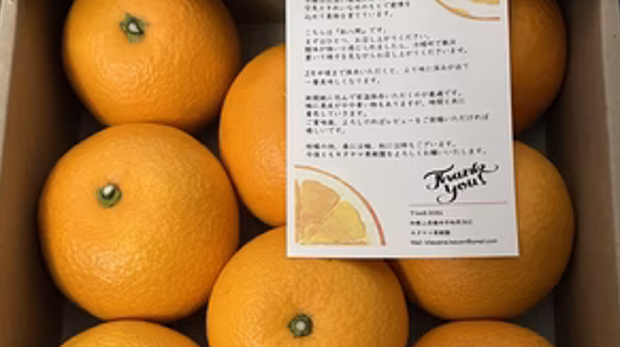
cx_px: 311
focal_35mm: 39
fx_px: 641
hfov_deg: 51.7
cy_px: 319
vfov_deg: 29.0
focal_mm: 4.2
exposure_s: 1/30
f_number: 1.6
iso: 640
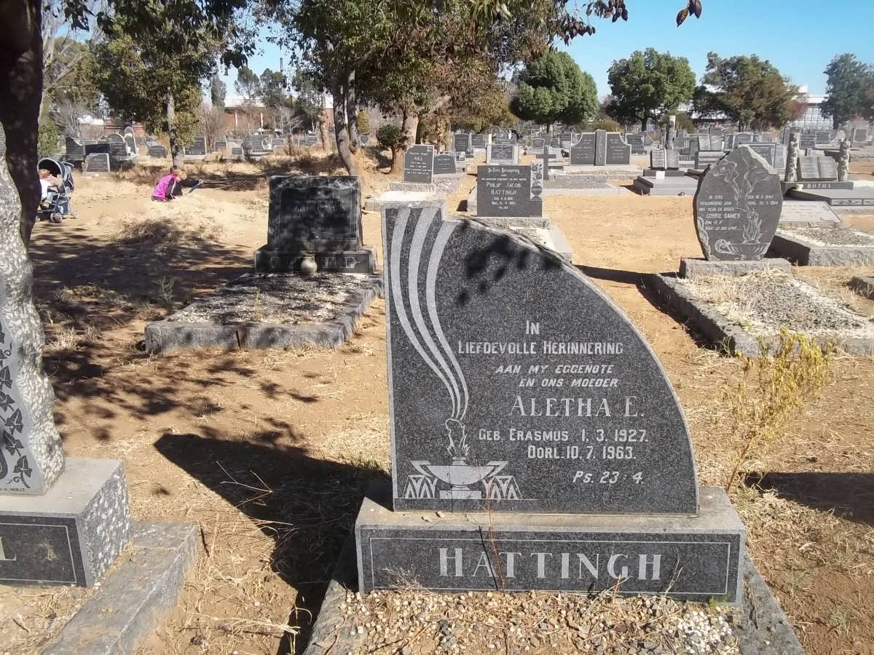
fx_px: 808
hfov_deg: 56.8
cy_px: 328
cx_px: 437
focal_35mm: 32
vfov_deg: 44.2
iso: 80
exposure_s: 1/320
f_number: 5.5
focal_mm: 5.7
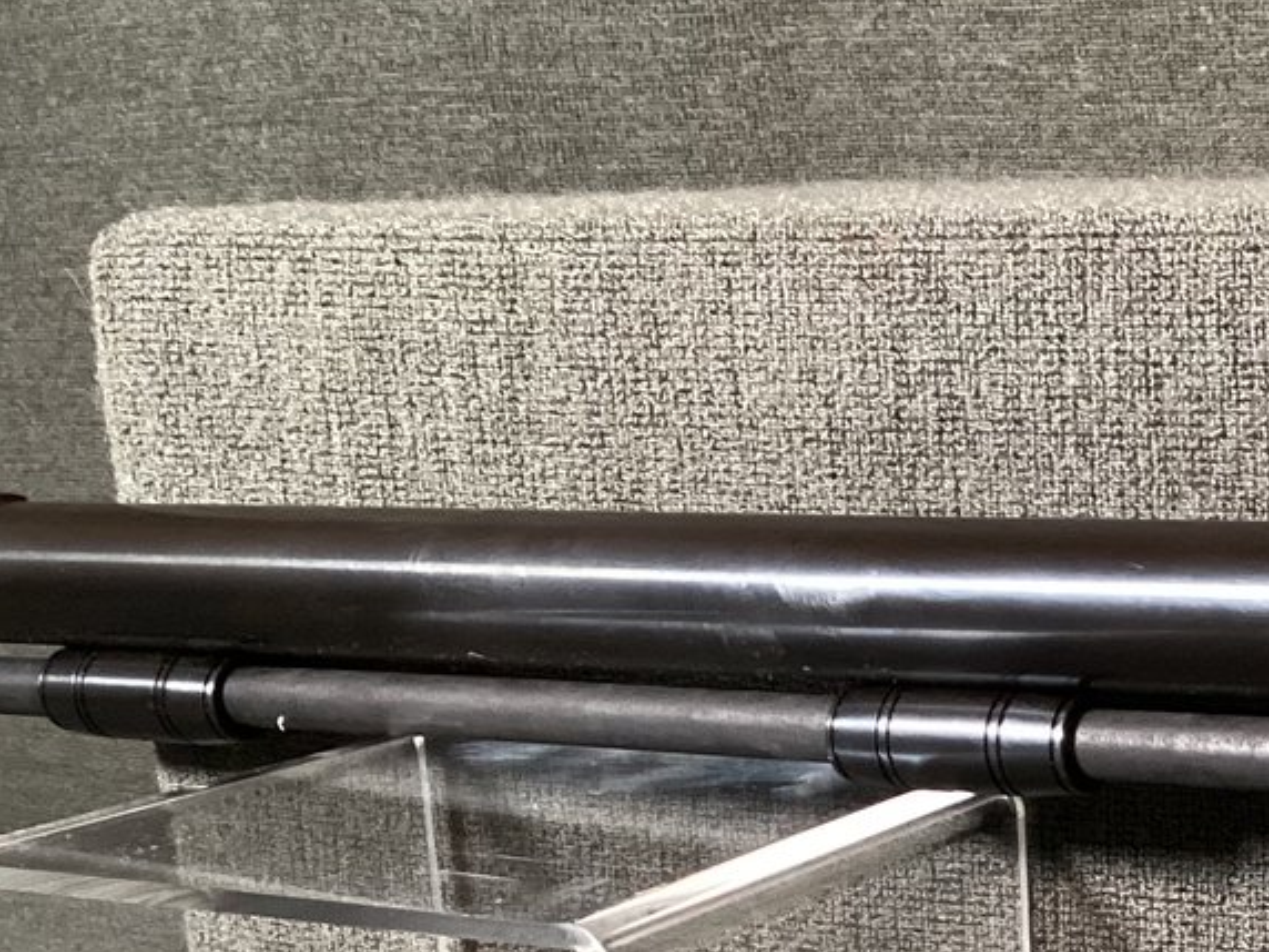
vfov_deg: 17.4
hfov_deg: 22.7
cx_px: 1334
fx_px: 3006
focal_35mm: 82
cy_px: 1053
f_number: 2.4
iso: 320
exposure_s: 1/40
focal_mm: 3.3
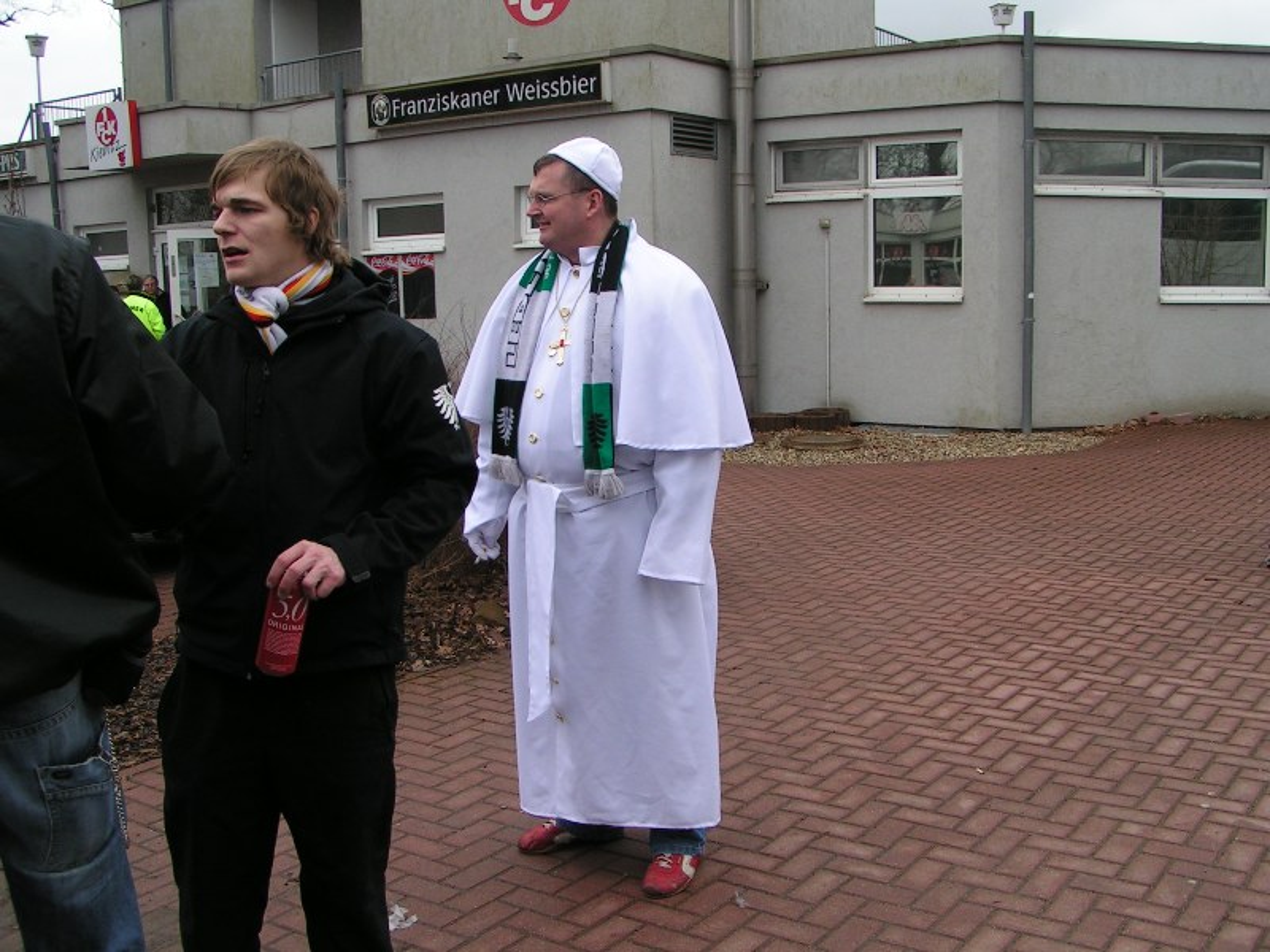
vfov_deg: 37.7
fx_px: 1394
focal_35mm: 38
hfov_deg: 49.0
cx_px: 635
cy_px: 476
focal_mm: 5.8
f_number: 5.6
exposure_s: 1/160
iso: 50
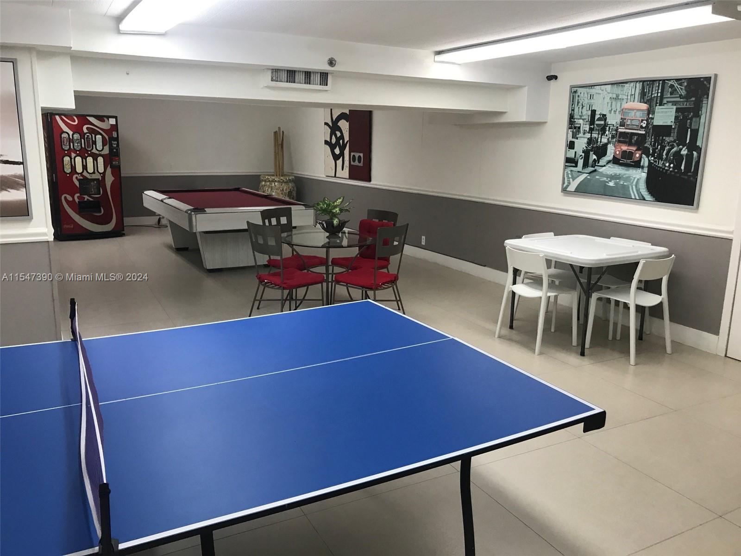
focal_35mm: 28
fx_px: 599
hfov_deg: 63.4
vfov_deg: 49.7
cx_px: 370
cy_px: 278
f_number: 1.8
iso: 32
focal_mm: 3.99
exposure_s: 1/30
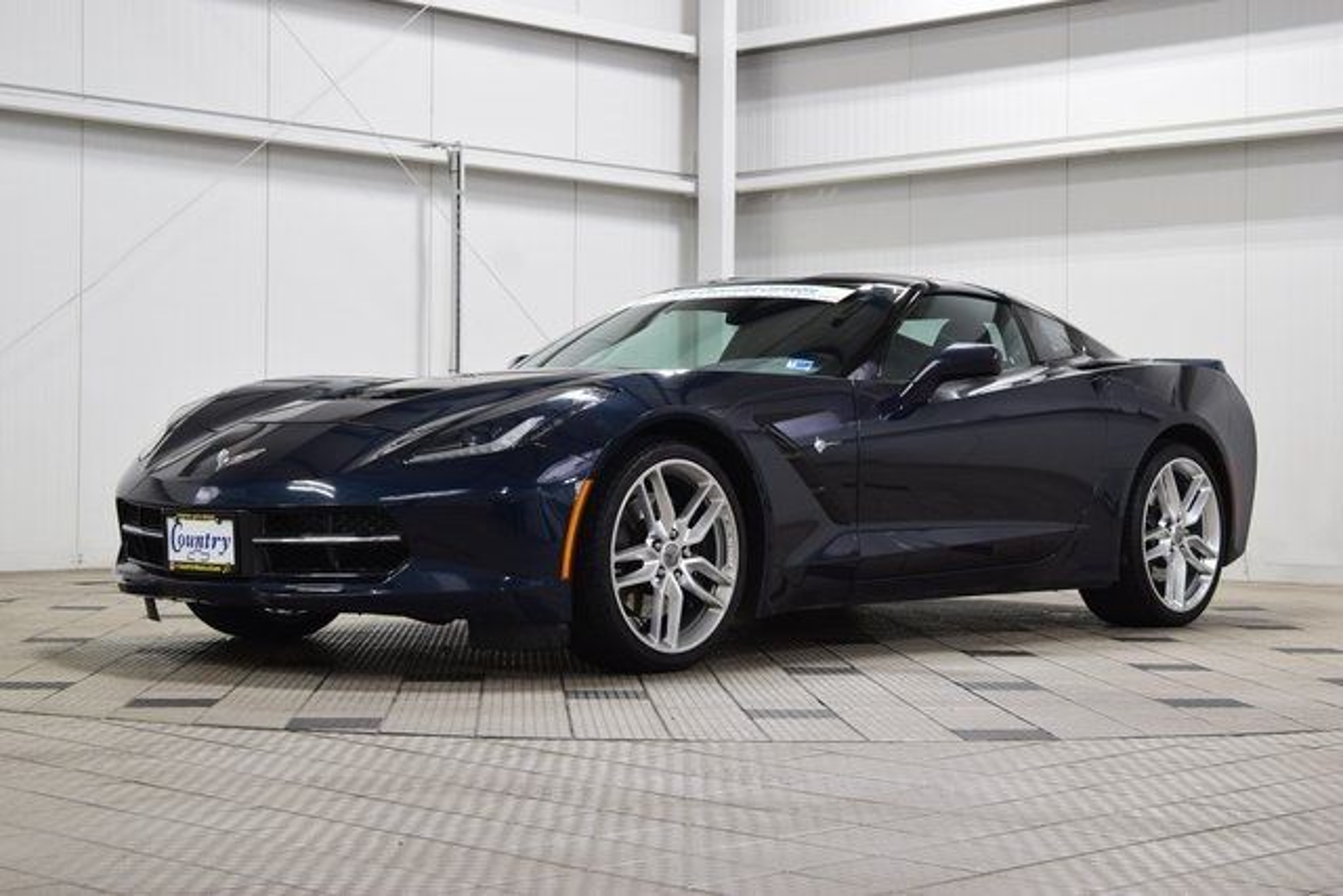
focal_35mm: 63
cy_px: 448
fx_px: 2351
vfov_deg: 21.6
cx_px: 672
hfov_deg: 31.9
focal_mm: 42
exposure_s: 1/15
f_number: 6.3
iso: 400
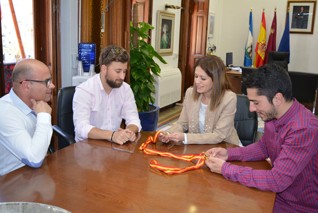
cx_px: 159
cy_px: 106
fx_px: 318
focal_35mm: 36
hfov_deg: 53.1
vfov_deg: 36.9
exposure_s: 1/60
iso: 400
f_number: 4
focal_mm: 24
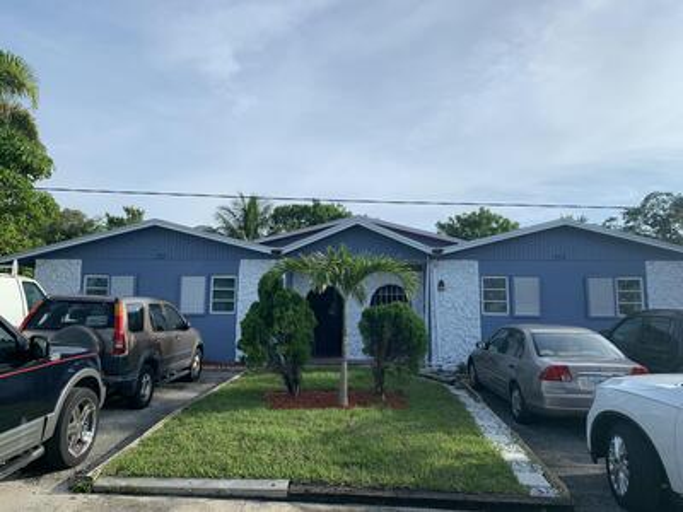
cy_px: 256
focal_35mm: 26
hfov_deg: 67.3
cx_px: 342
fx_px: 513
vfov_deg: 53.1
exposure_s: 1/2421
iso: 25
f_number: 1.8
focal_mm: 4.25
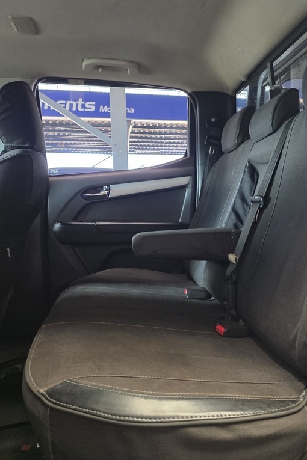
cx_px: 205
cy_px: 230
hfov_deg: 40.6
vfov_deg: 58.7
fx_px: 409
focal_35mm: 32
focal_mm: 6.25
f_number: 1.7
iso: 320
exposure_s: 1/100
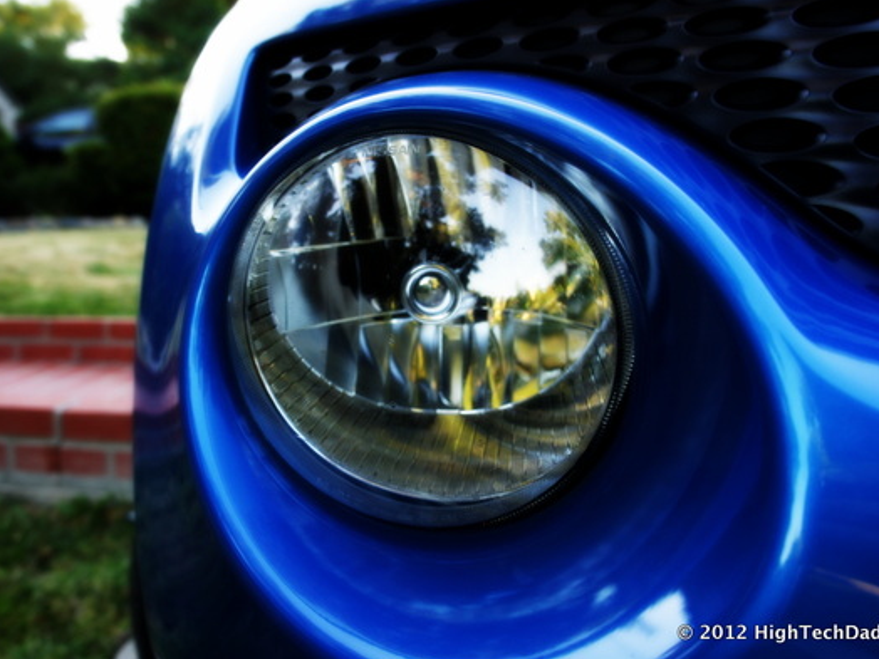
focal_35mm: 33
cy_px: 330
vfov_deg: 42.9
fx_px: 838
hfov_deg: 55.3
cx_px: 403
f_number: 4.5
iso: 200
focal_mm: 20
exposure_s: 1/40
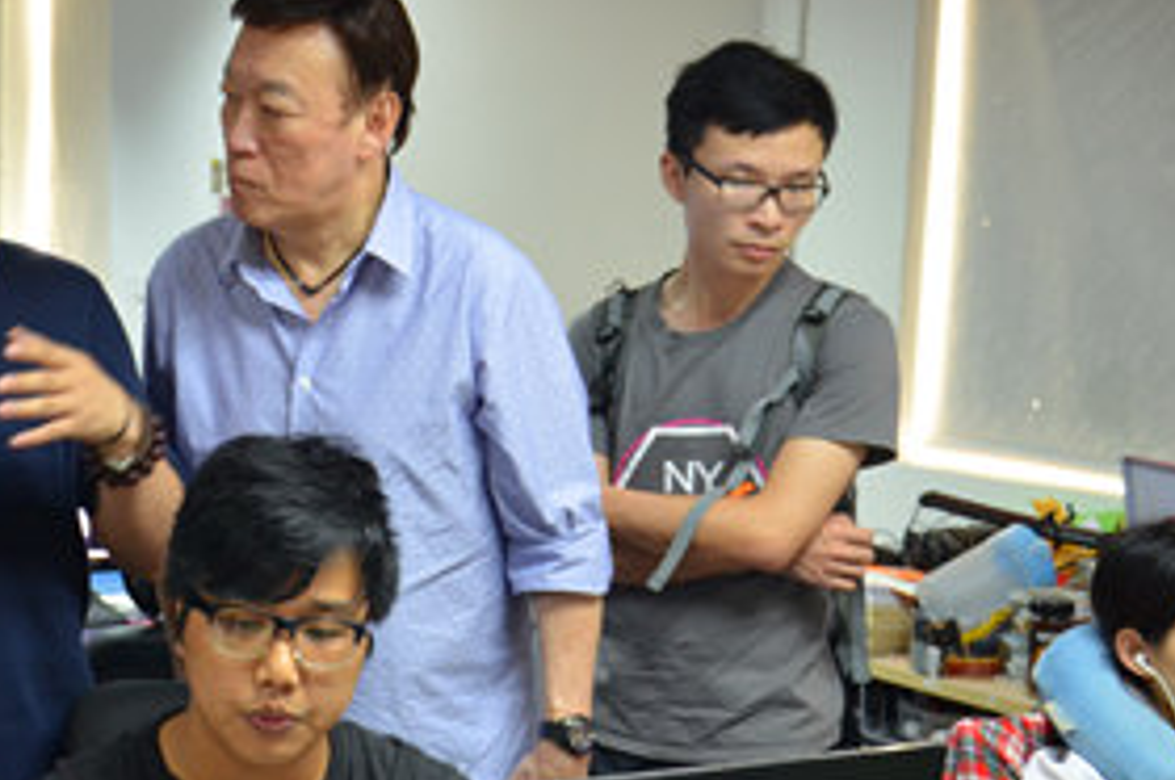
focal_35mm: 71
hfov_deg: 28.1
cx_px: 304
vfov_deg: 19.1
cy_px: 457
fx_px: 2315
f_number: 3.8
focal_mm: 24
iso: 800
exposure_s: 1/15
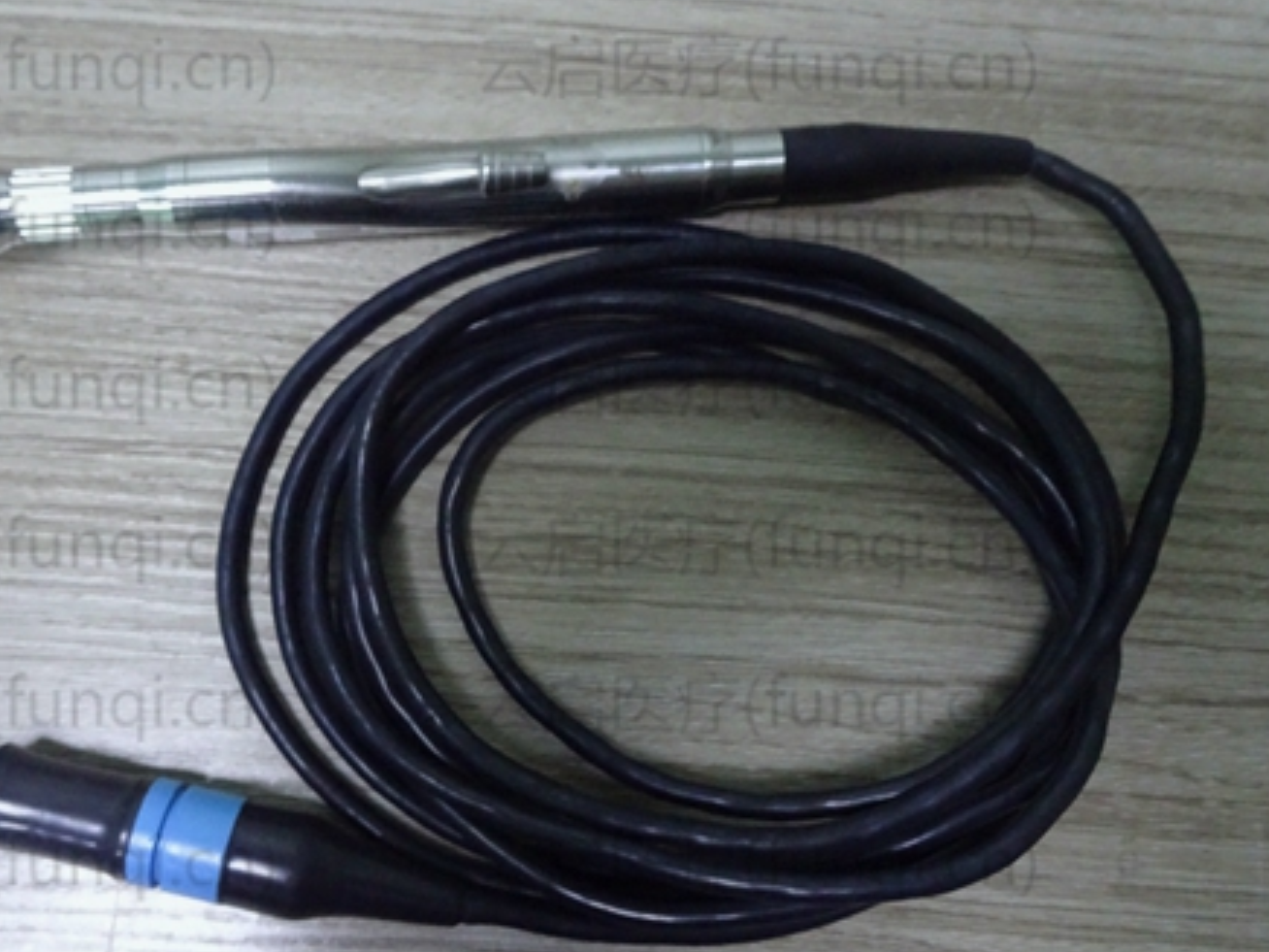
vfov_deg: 42.8
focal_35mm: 33
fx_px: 1210
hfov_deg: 54.8
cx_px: 492
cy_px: 556
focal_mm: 4.1
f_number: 3.5
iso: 1250
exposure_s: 1/30
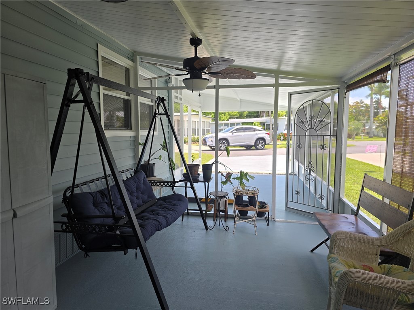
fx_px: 275
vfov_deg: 58.9
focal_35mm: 23
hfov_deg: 73.9
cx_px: 207
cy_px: 155
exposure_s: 1/180
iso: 20
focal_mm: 6.3
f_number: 1.7
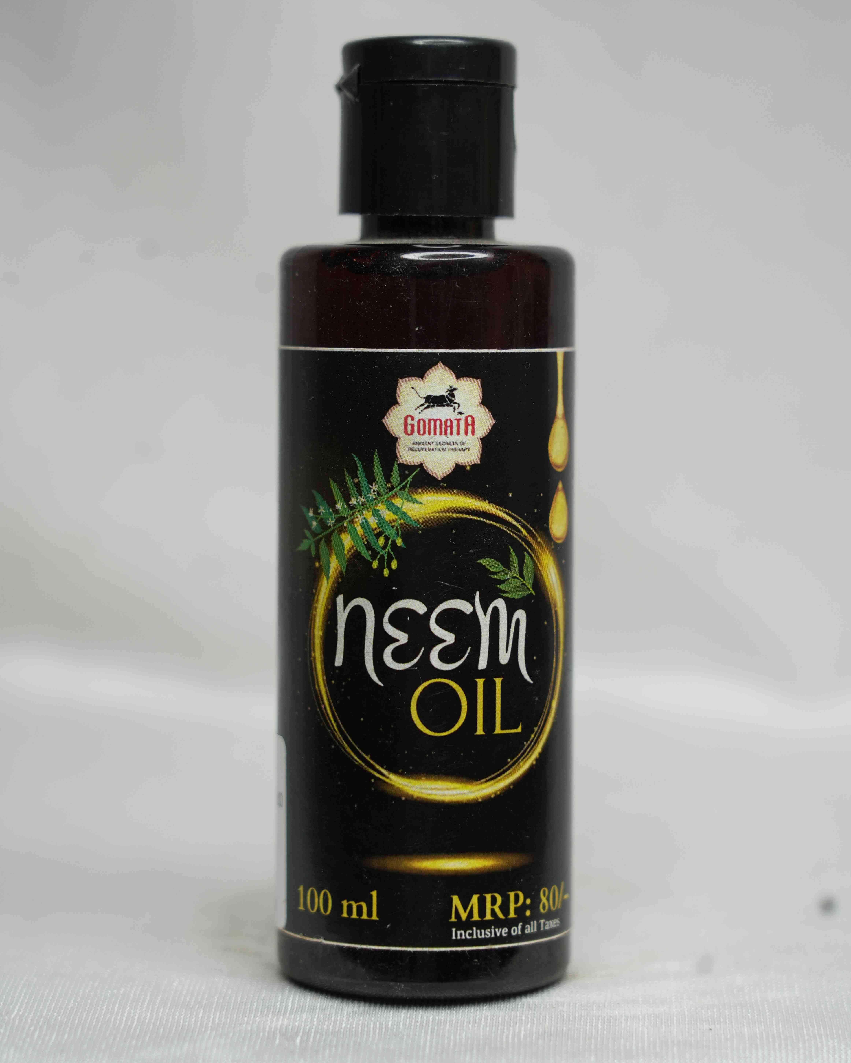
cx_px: 425
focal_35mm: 119
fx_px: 3746
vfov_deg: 16.2
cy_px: 473
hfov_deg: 13.0
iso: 250
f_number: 5.6
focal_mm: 105
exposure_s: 1/60
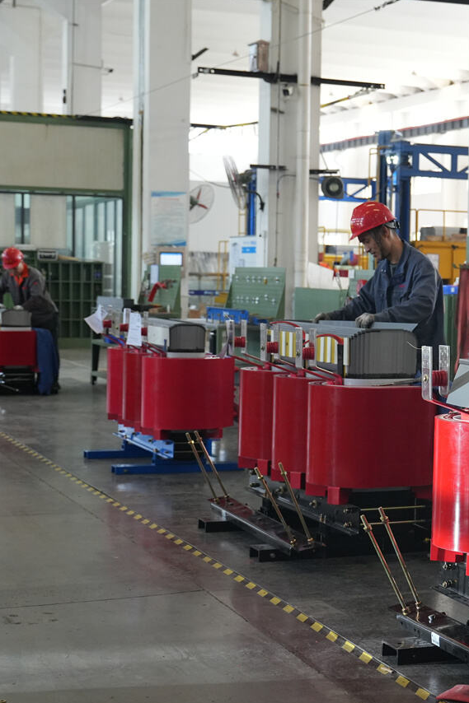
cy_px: 354
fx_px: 1368
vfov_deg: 28.8
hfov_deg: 19.0
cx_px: 456
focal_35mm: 70
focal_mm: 46
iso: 2500
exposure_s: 1/160
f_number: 4
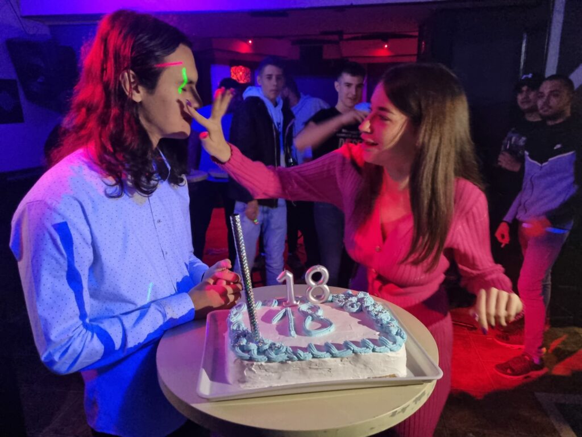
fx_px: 437
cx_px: 291
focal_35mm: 26
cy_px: 218
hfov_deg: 67.3
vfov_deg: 53.1
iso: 800
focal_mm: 5.4
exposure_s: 1/25
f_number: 1.8
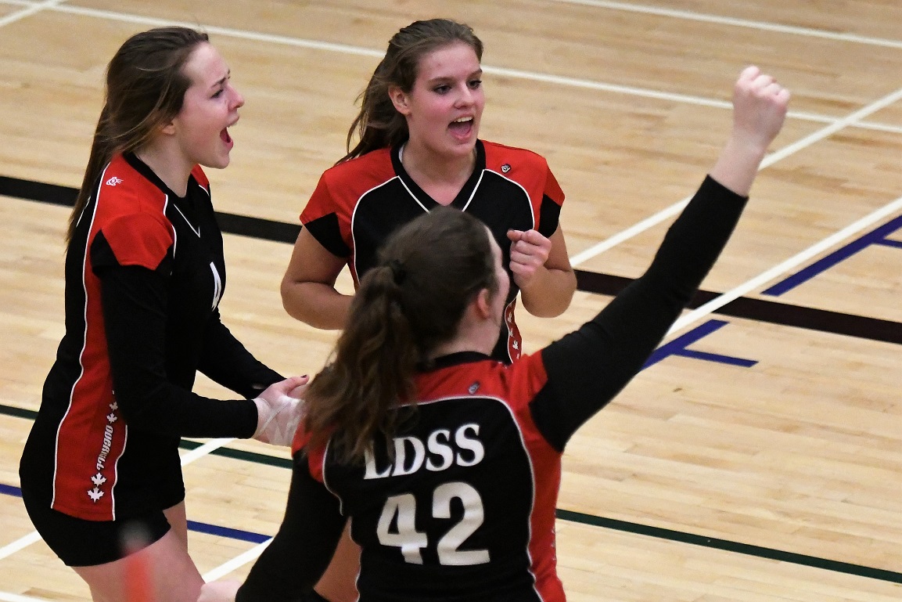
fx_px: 3683
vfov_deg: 9.3
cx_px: 451
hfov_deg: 14.0
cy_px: 301
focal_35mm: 147
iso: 9000
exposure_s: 1/1000
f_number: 2.8
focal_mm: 98
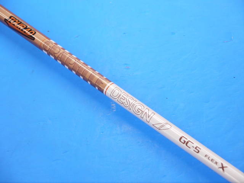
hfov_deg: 23.3
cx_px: 122
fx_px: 592
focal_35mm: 84
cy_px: 92
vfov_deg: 17.6
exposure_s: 1/80
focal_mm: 42
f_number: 5.6
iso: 640
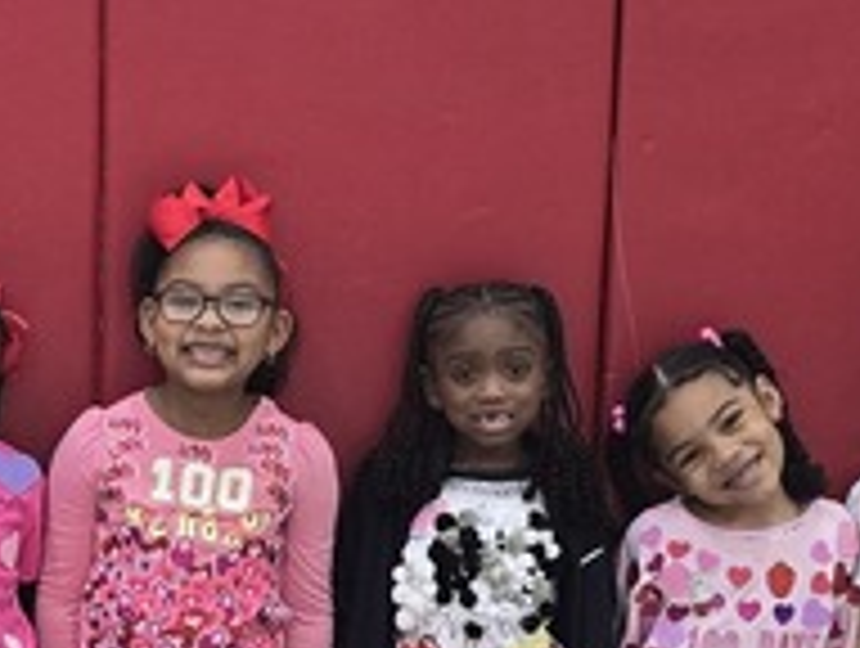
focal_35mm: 123
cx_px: -54
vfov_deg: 11.7
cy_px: 855
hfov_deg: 15.6
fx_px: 3062
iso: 200
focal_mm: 6.3
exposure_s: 1/120
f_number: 1.7
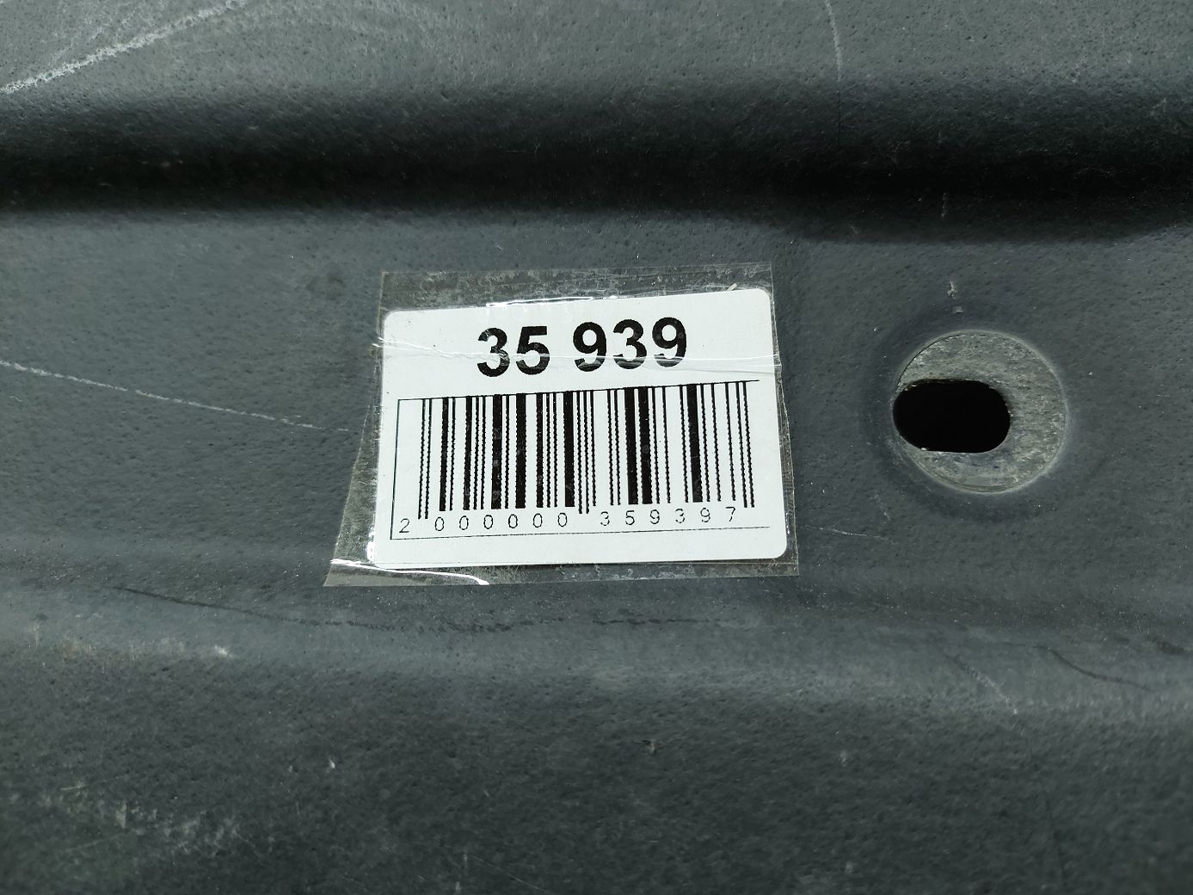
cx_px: 596
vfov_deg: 56.8
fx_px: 827
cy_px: 448
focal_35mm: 24
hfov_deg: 71.6
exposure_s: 1/50
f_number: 1.8
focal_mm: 5.23
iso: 125
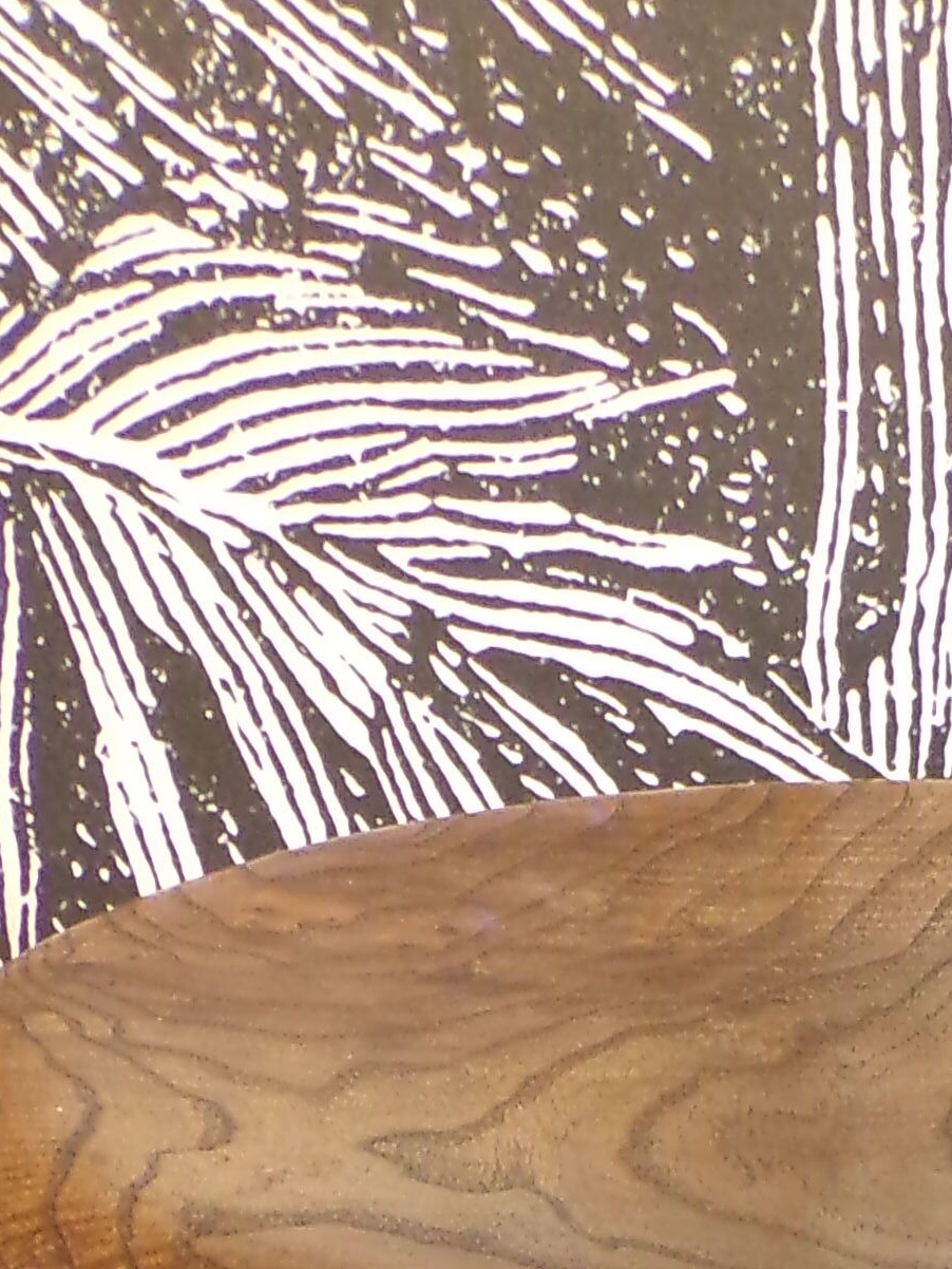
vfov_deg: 18.5
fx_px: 3372
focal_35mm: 92
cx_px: 940
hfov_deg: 15.8
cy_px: 1995
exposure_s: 1/17
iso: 348
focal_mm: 4.3
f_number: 3
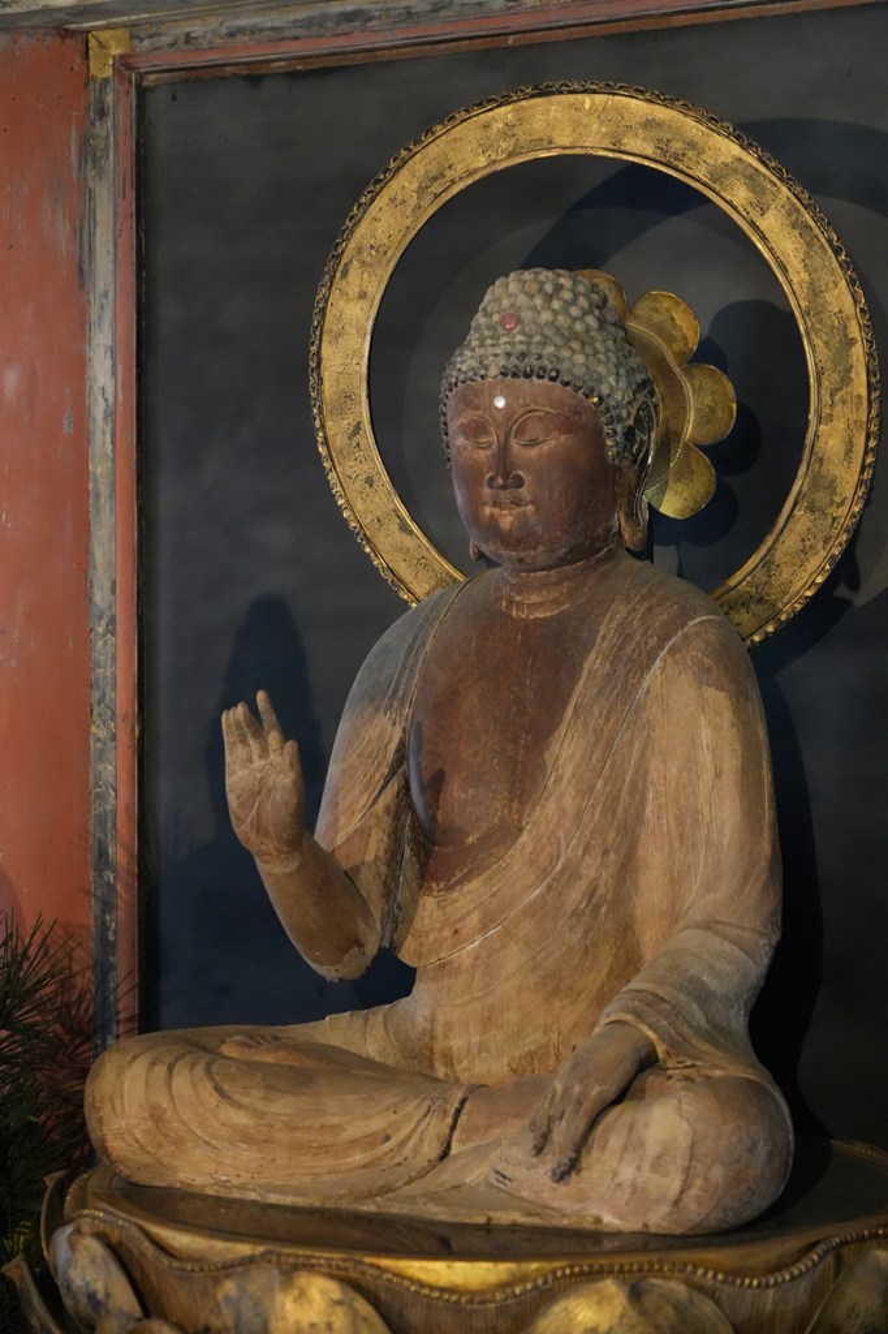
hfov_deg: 20.6
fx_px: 2443
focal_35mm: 66
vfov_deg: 30.5
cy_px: 667
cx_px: 444
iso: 12800
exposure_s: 1/60
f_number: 4
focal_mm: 66
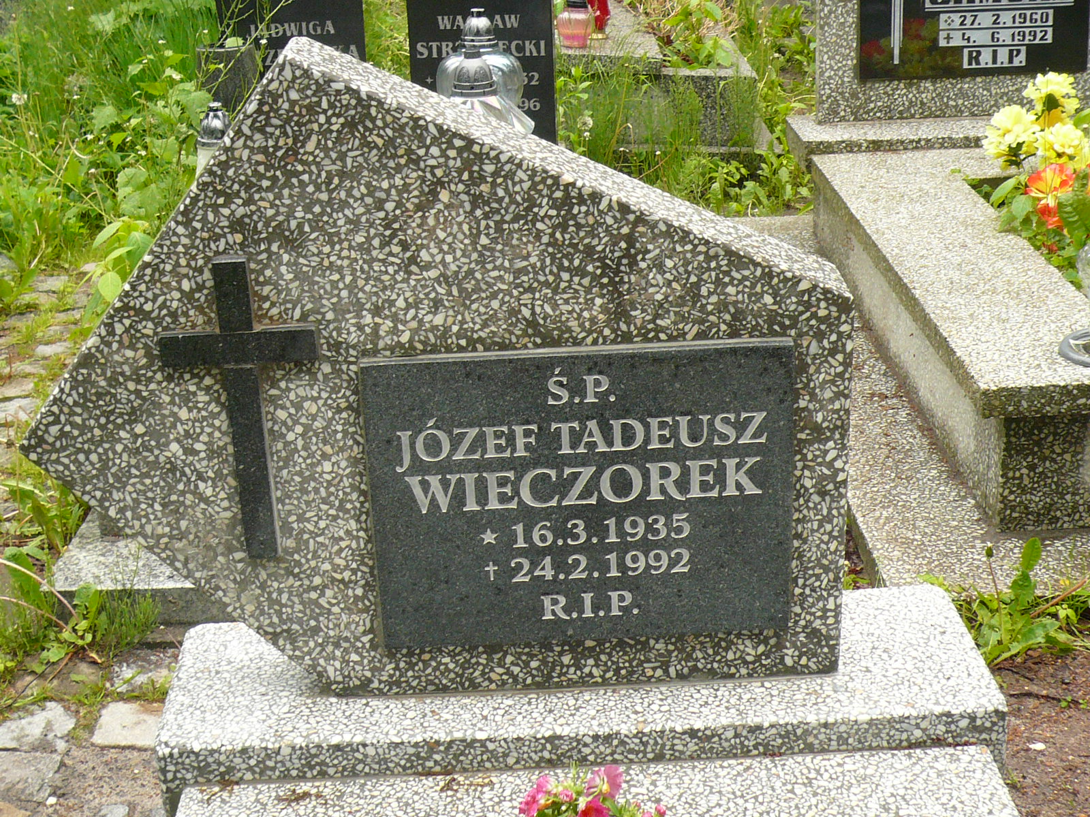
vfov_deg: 27.5
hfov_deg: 36.2
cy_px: 408
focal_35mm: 53
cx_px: 545
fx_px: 1669
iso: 100
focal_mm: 5.7
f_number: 3
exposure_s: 1/30
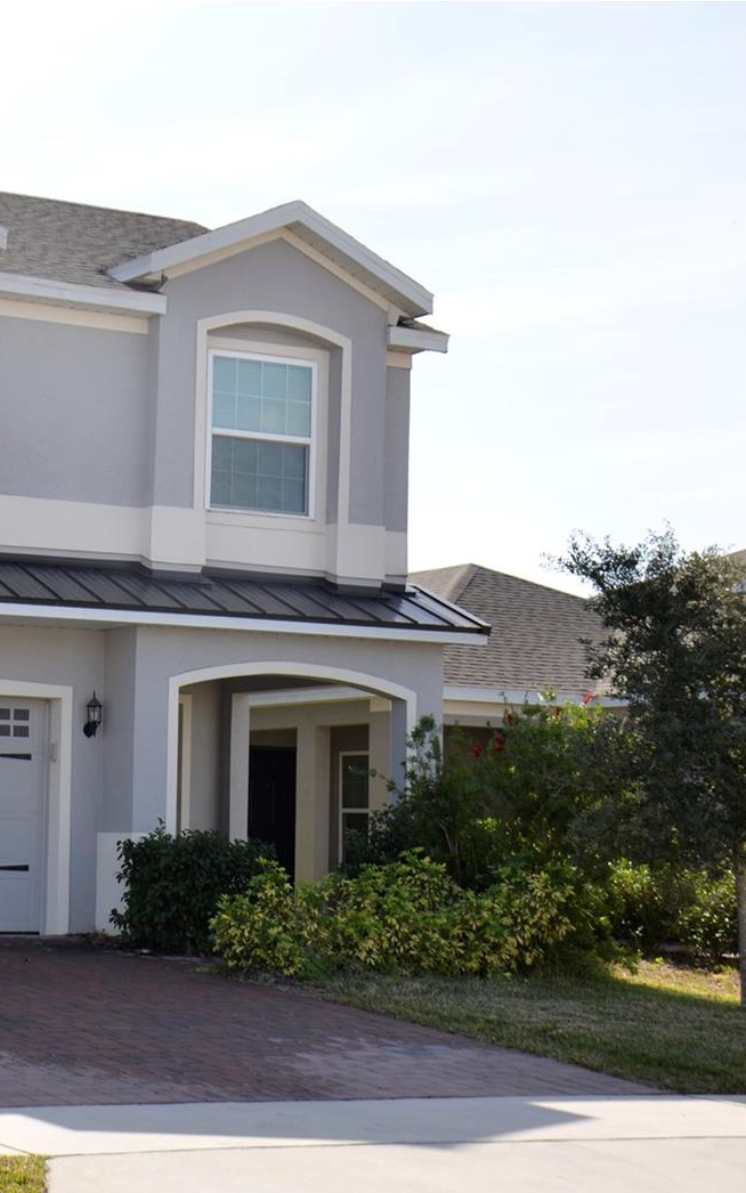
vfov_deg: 29.4
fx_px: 2276
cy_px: 603
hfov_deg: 18.2
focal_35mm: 70
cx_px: 11
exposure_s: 1/250
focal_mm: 30
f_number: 8
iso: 100
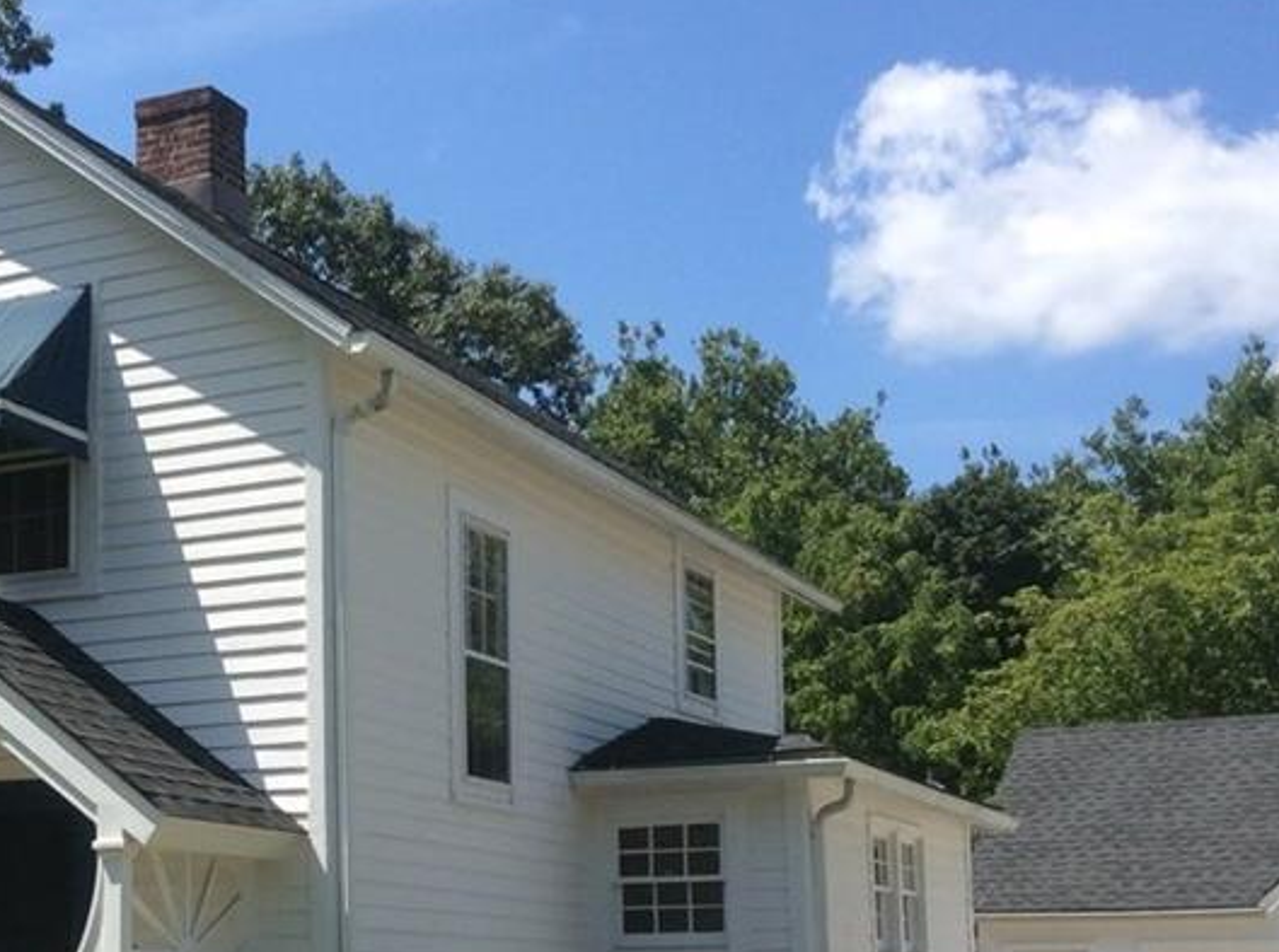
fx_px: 2285
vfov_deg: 23.3
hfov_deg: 30.5
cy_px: 742
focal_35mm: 62
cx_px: 259
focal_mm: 3.3
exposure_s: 1/1330
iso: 32
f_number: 2.4
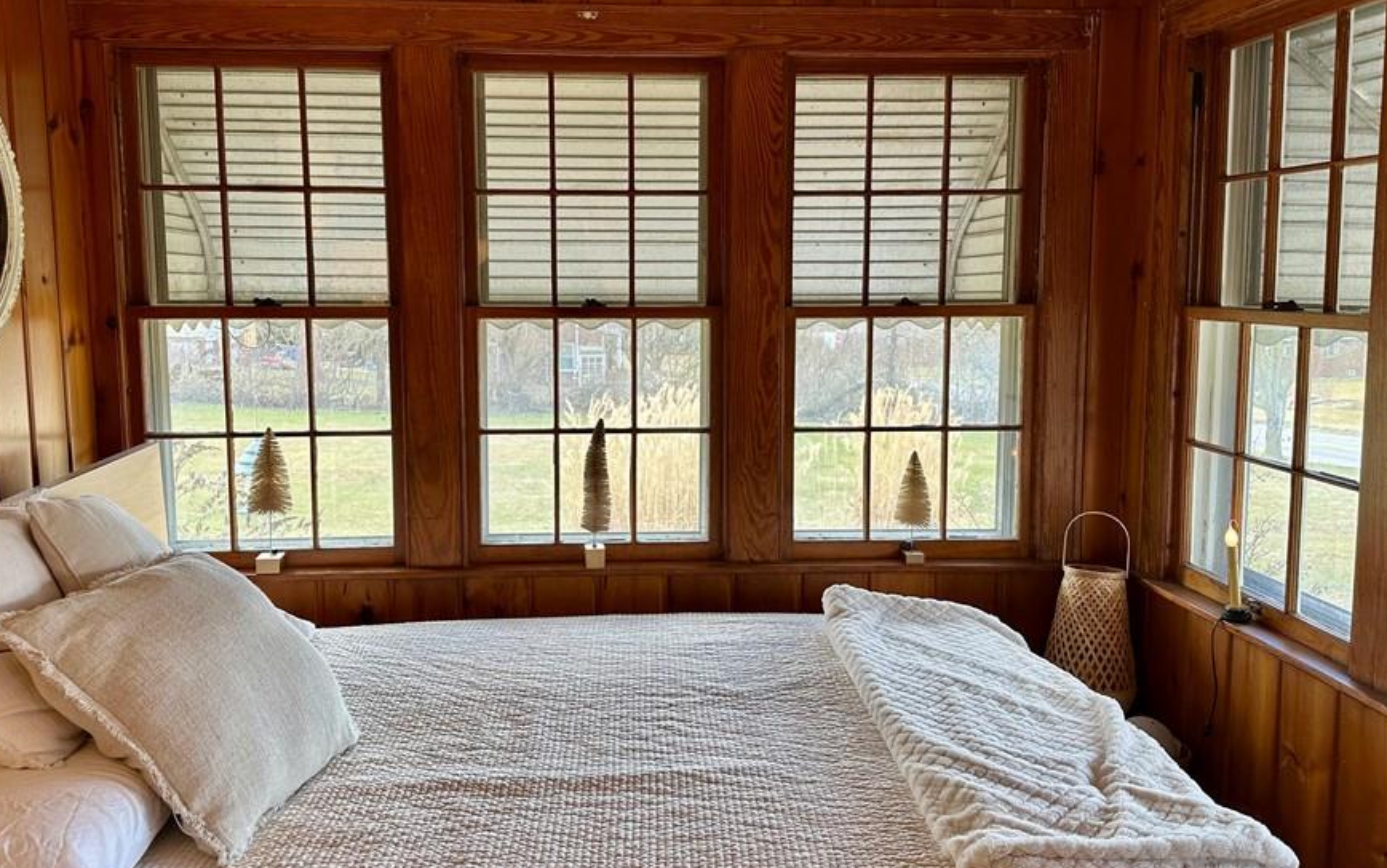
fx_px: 1134
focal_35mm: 30
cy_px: 404
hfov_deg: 62.8
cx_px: 642
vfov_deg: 41.8
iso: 64
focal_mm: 6.86
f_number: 1.78
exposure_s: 1/120
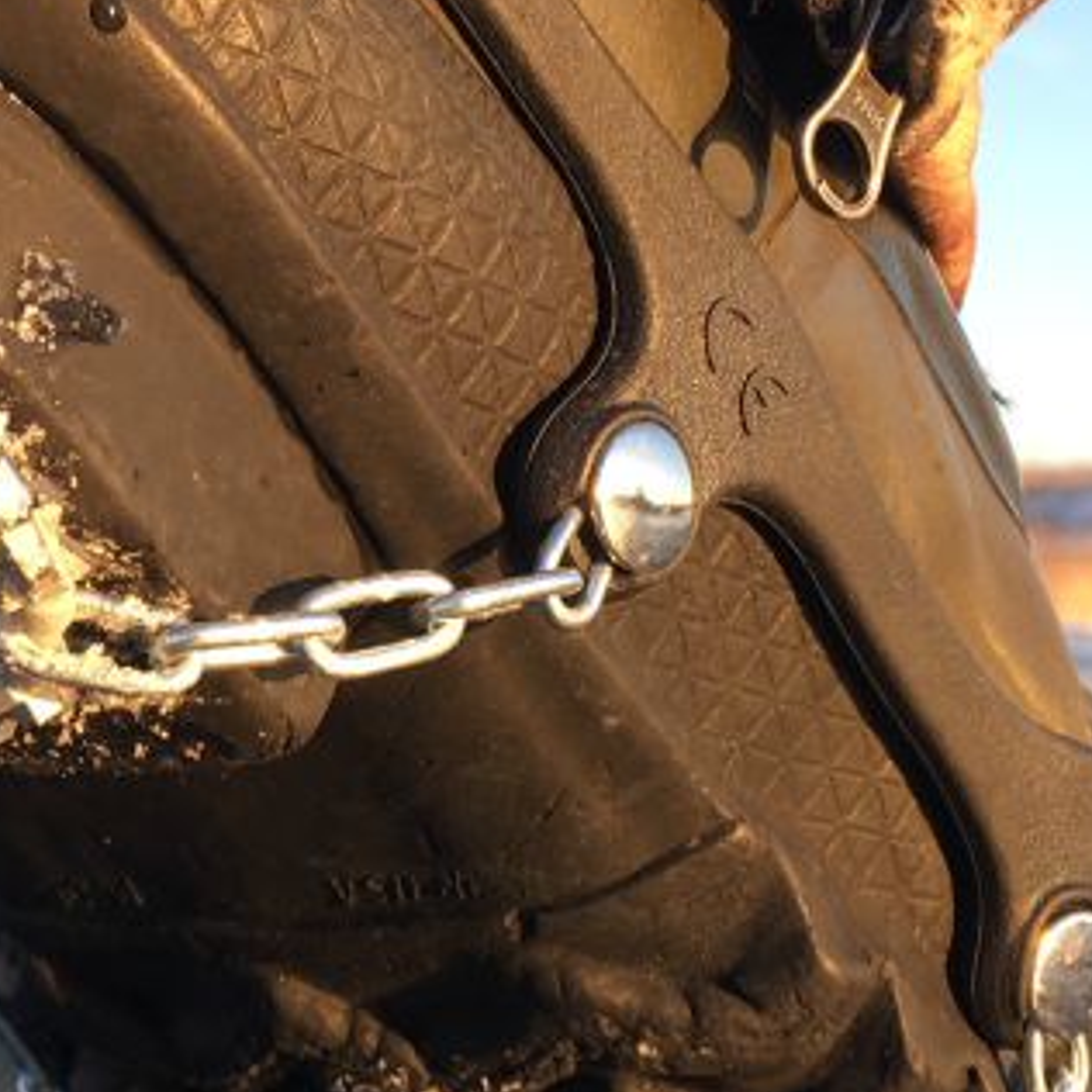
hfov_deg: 20.9
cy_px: 370
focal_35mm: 81
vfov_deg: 21.3
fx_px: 2891
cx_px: 97
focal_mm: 4.15
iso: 25
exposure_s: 1/174
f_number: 2.2
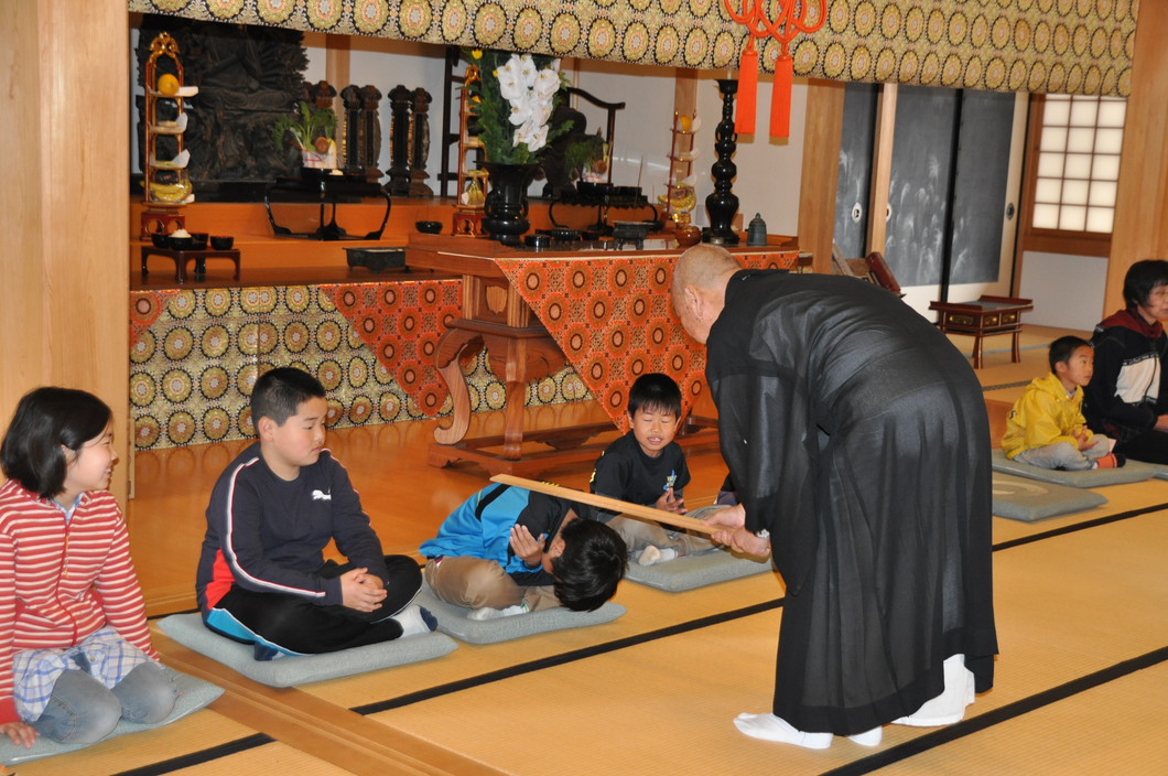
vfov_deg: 25.7
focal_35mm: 52
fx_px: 1701
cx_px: 584
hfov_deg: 37.9
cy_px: 388
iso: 800
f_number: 4.2
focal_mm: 35
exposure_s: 1/60
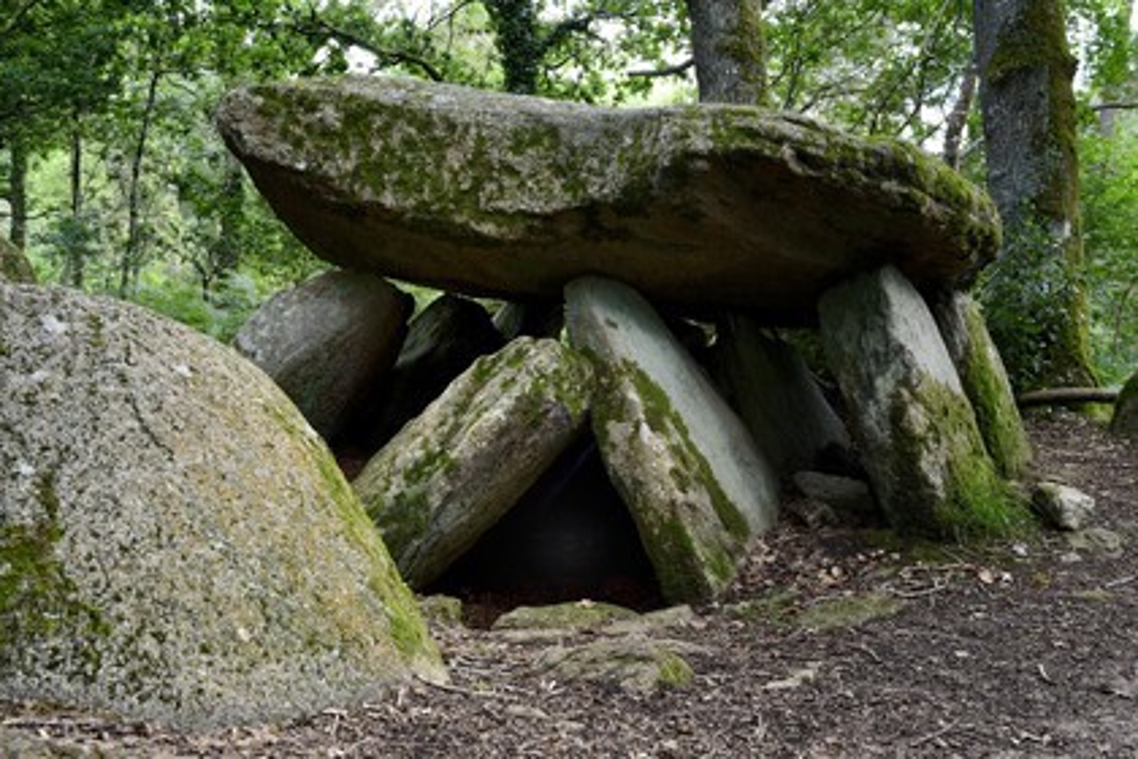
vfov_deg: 35.1
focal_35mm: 38
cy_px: 380
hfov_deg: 50.7
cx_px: 569
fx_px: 1201
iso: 800
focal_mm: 38
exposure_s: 1/50
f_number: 8
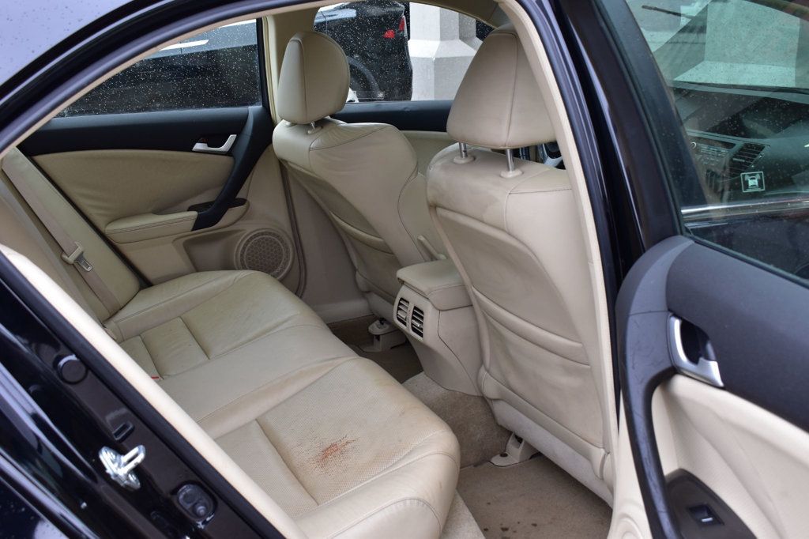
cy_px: 270
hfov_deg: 51.3
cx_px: 404
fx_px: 842
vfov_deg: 35.5
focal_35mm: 38
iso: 400
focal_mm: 25
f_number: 8
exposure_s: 1/60
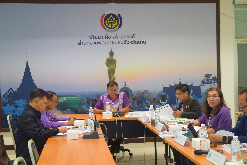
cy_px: 82
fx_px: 360
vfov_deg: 25.8
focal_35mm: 52
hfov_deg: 37.8
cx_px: 124
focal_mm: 35
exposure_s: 1/125
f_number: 5
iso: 2000
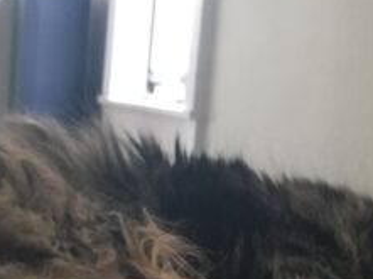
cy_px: 357
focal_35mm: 101
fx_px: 1087
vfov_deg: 14.1
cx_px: 361
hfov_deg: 19.0
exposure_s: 1/17
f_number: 2.2
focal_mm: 4.15
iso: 200
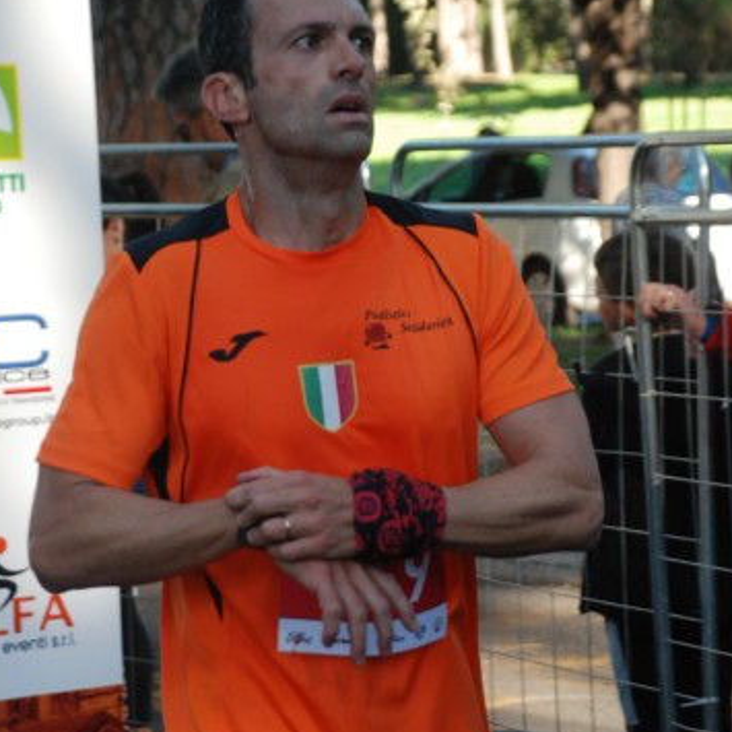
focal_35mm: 173
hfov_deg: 10.1
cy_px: 425
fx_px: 4139
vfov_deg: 10.1
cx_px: 391
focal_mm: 80
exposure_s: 1/400
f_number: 5.6
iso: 1000
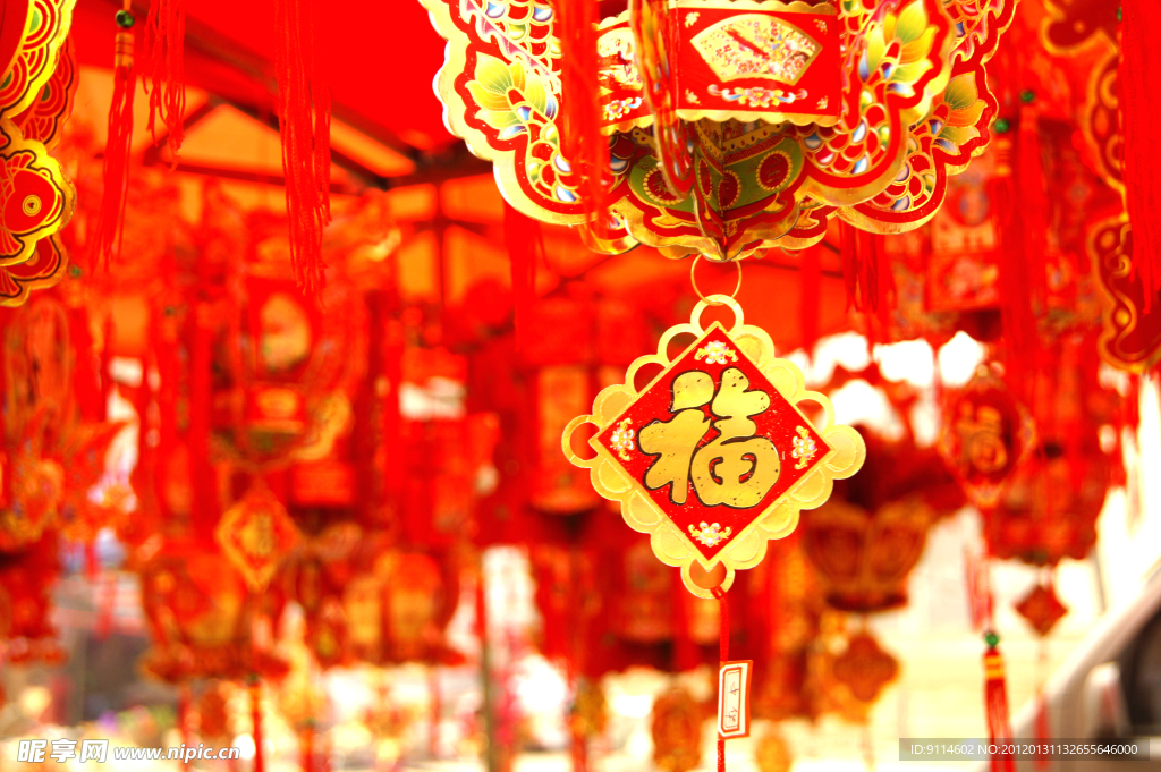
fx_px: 1692
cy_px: 386
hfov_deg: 37.9
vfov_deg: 25.7
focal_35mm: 52
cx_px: 580
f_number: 5
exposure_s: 1/60
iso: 200
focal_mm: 35
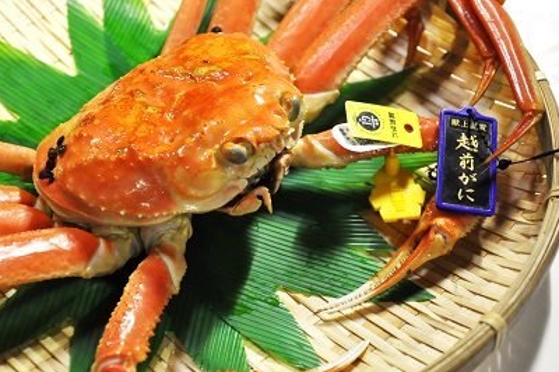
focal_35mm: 98
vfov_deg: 13.9
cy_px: 175
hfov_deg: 20.8
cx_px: 268
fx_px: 1520
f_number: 5
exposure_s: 1/125
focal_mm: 58
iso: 3200
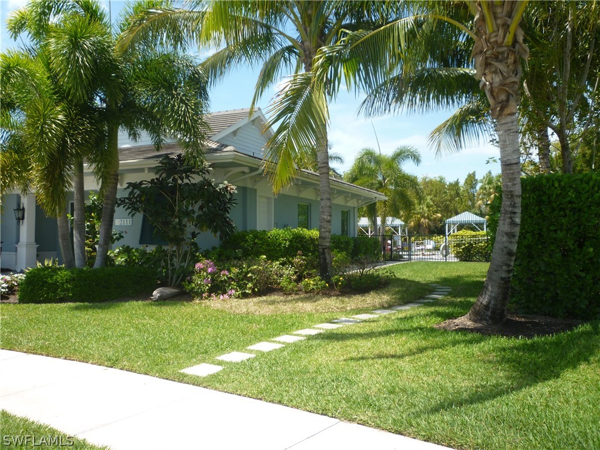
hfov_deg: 61.7
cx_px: 300
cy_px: 225
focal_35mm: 29
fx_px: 503
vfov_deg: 48.2
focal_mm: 5.2
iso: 100
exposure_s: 1/500
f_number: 3.3
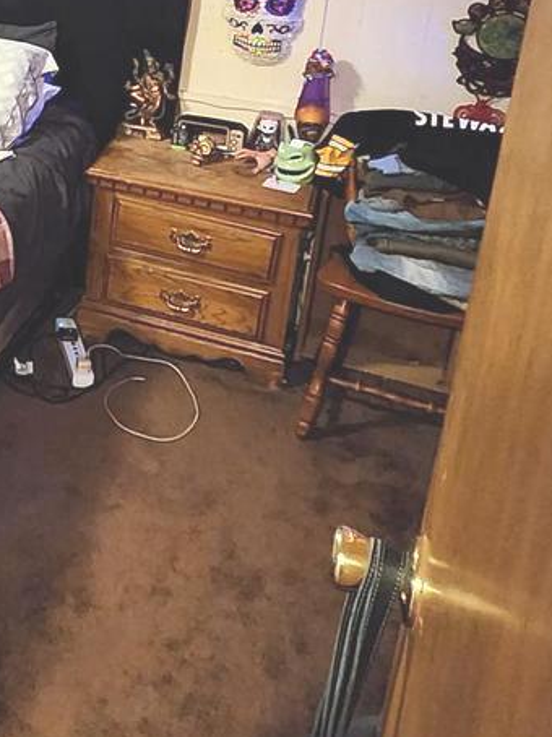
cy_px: 58
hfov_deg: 26.9
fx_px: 936
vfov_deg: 39.5
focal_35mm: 44
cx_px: -190
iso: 1000
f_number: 2.2
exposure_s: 1/24
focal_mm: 2.2
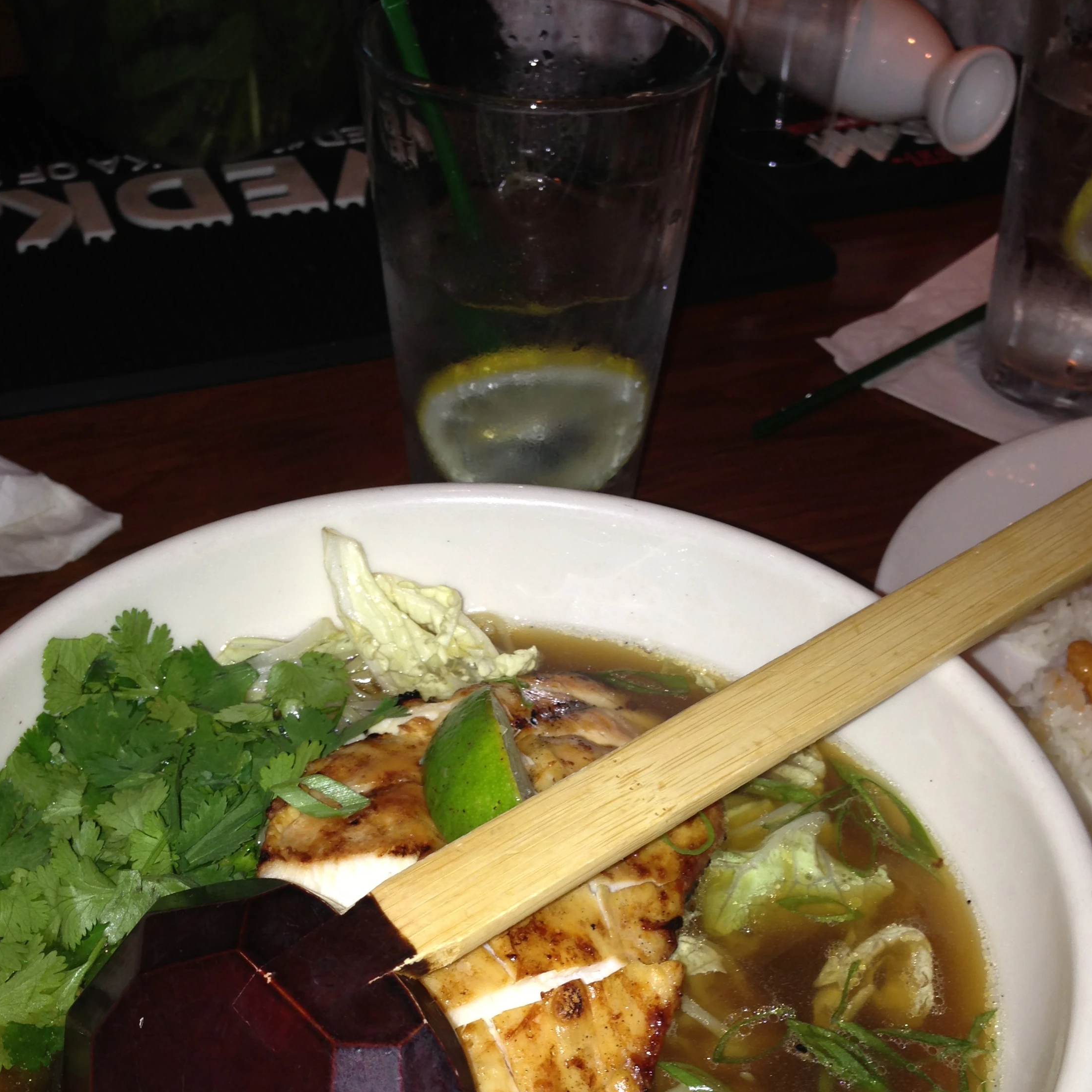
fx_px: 1535
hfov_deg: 39.2
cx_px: 530
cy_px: 777
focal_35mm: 43
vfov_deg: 38.5
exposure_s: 1/20
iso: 50
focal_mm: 4.13
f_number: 2.4
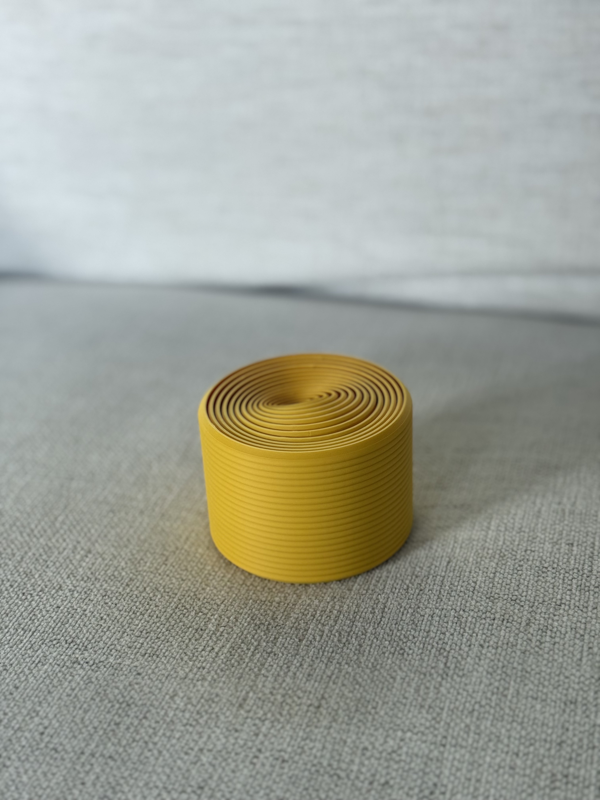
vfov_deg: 39.7
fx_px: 1109
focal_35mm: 48
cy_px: 400
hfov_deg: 30.3
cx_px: 300
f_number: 1.78
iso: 125
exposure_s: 1/120
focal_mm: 6.76
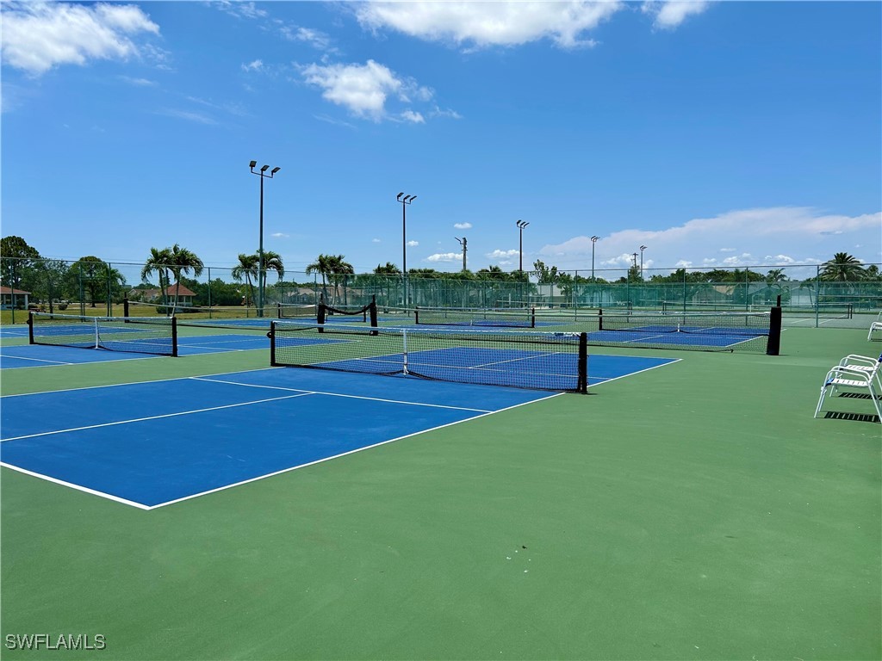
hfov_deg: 67.3
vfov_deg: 53.1
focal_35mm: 26
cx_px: 441
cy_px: 330
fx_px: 662
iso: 50
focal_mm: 5.7
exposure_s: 1/6579
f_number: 1.5
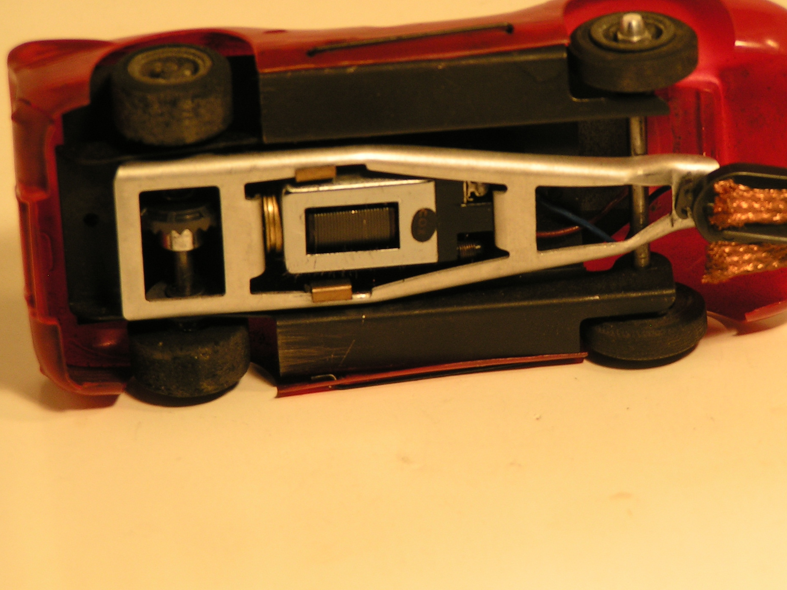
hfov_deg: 8.2
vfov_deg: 6.2
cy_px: 298
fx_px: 5456
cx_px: 428
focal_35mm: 240
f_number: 3.5
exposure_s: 1/250
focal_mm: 33
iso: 80
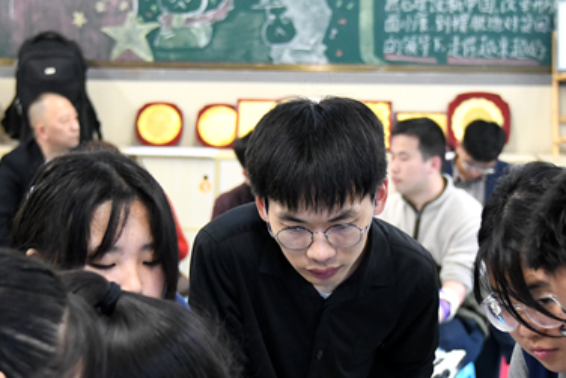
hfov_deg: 17.2
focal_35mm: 119
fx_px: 1872
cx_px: 303
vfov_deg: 11.5
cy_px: 284
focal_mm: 56
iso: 10000
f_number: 4.5
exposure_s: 1/160
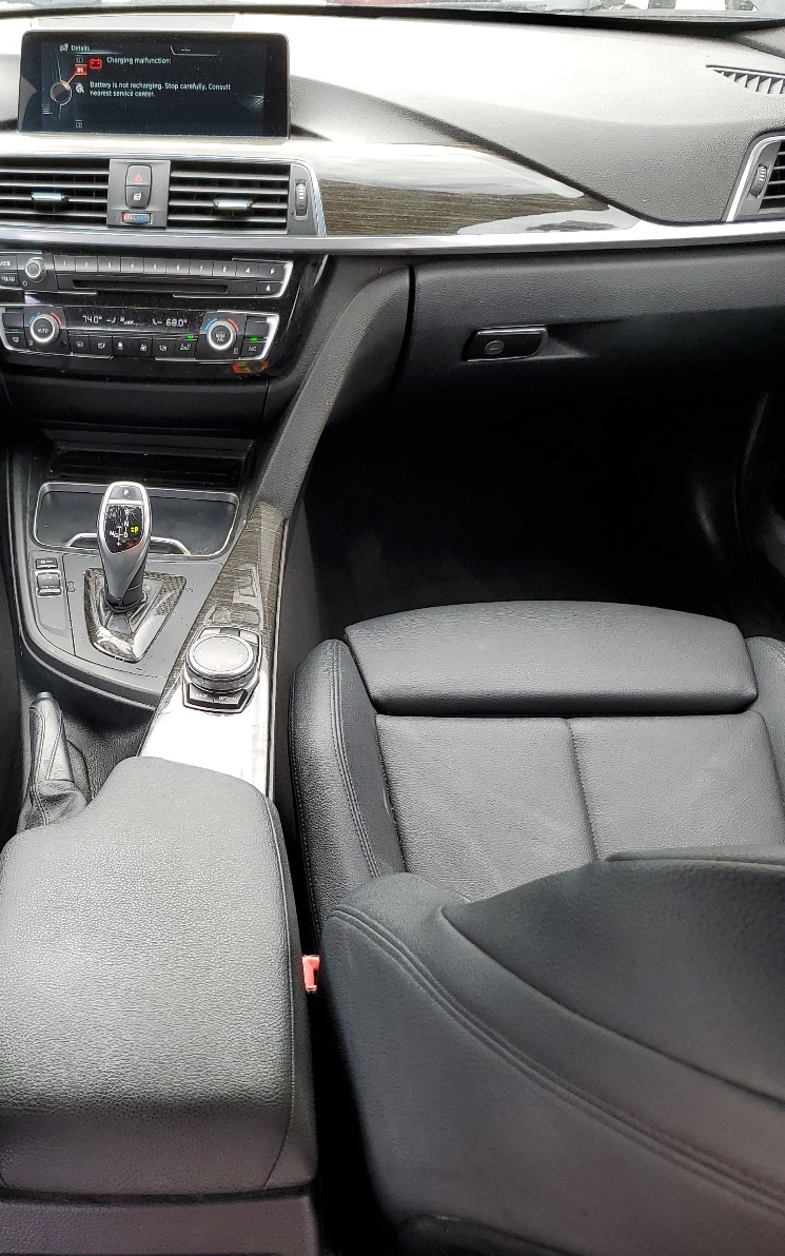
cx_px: 132
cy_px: 631
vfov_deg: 52.7
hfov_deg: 33.2
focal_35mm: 37
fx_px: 1267
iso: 50
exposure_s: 1/133
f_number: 1.5
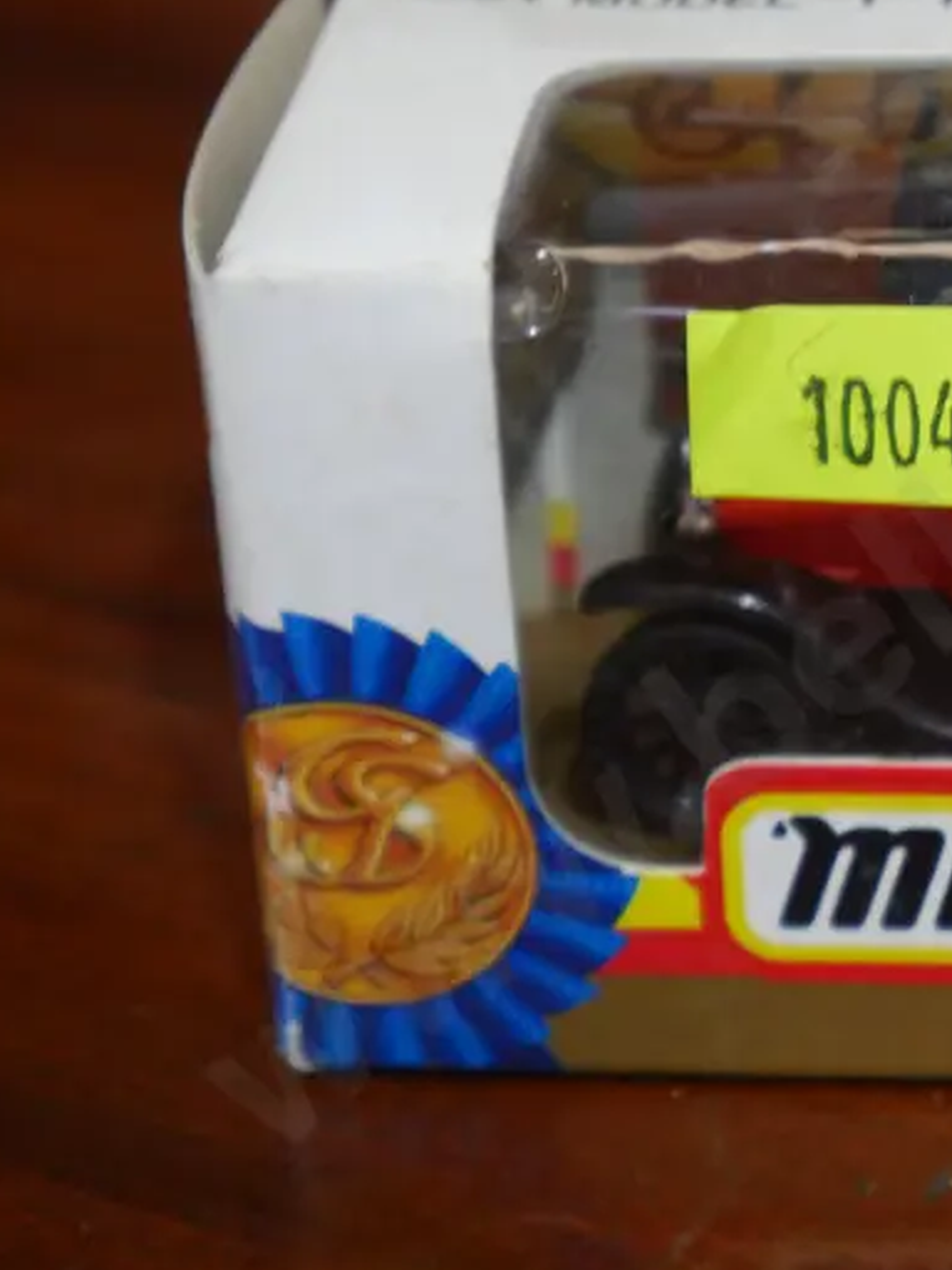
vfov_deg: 11.7
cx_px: 1245
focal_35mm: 168
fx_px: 6160
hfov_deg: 8.7
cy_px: 356
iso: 1250
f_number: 5.6
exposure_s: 1/100
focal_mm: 42
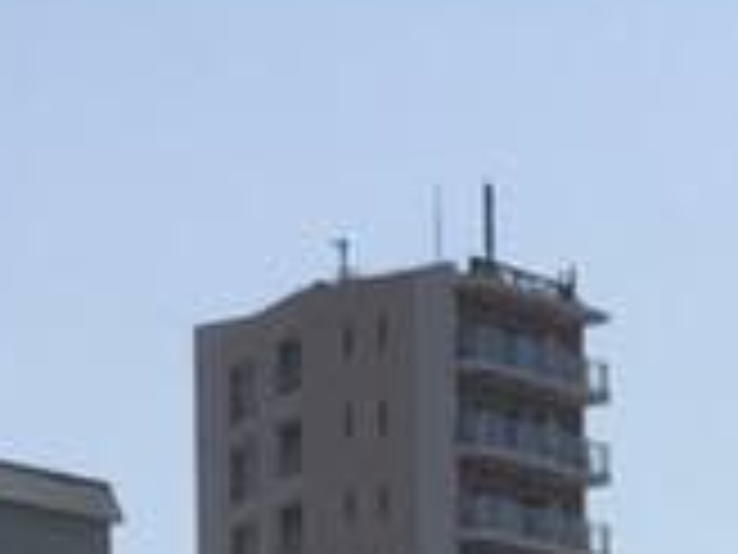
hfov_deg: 9.1
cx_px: 1130
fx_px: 4520
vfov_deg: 6.6
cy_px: 1383
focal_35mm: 212
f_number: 2.2
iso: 32
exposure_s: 1/3597
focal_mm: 4.15
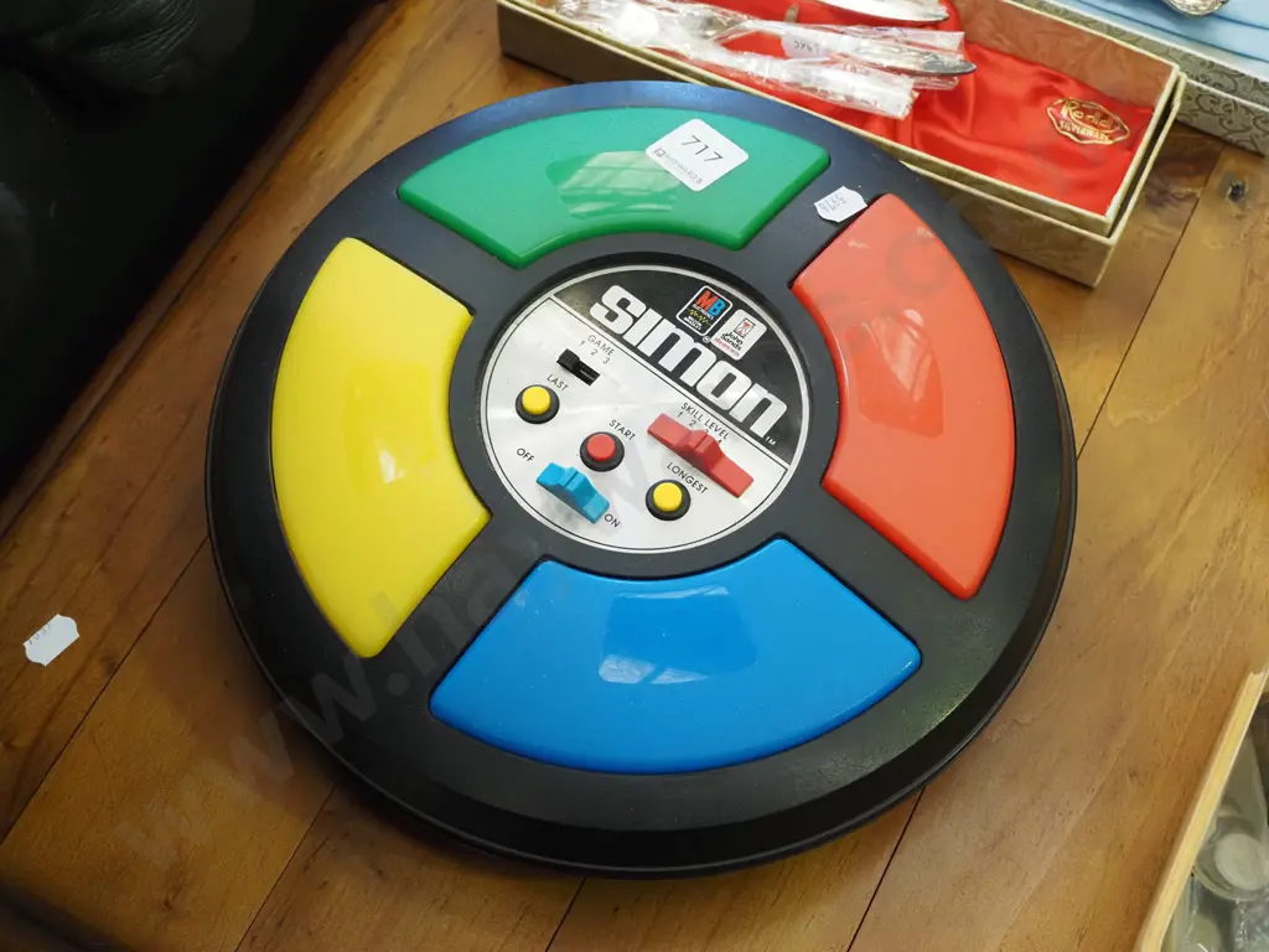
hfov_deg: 38.2
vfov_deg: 29.1
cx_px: 634
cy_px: 476
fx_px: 1833
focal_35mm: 50
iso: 3200
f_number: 5.6
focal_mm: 25
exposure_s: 1/200
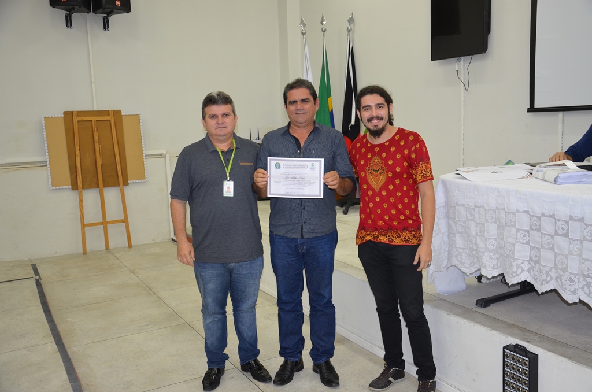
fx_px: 591
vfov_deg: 36.7
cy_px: 196
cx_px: 296
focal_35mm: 36
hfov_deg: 53.2
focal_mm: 24
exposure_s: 1/60
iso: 720
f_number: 3.8
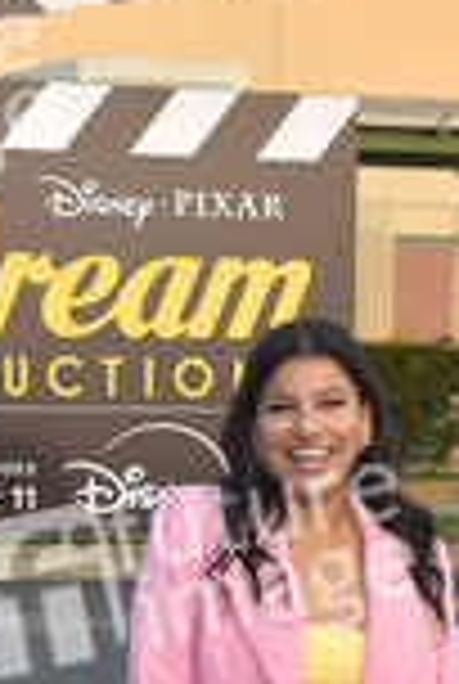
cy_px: 796
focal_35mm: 121
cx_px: 317
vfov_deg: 16.3
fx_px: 2303
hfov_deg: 11.4
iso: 640
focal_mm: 46
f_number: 6.3
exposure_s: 1/250
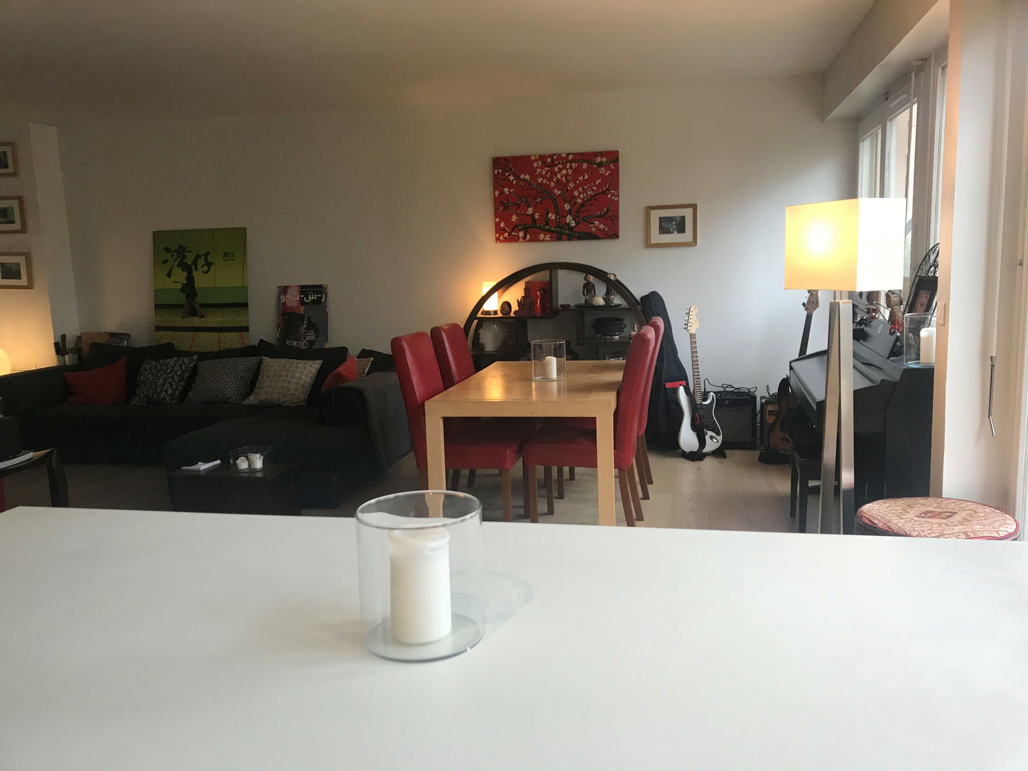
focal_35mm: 28
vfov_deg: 49.7
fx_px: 832
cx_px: 514
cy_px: 386
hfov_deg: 63.4
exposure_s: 1/33
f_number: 1.8
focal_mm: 3.99
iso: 25
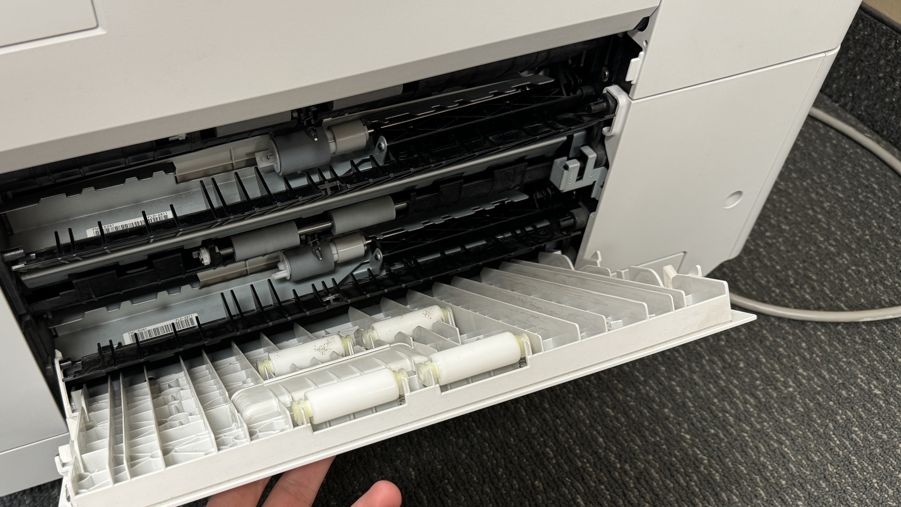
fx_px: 788
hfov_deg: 58.8
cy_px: 317
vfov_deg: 35.4
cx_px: 340
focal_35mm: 33
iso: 200
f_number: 1.78
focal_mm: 6.86
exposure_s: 1/60
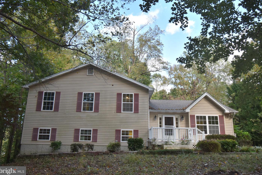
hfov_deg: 60.3
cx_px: 132
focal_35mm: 31
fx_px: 226
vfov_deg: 42.3
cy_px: 86
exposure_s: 1/200
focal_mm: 20
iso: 200
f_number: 5.6
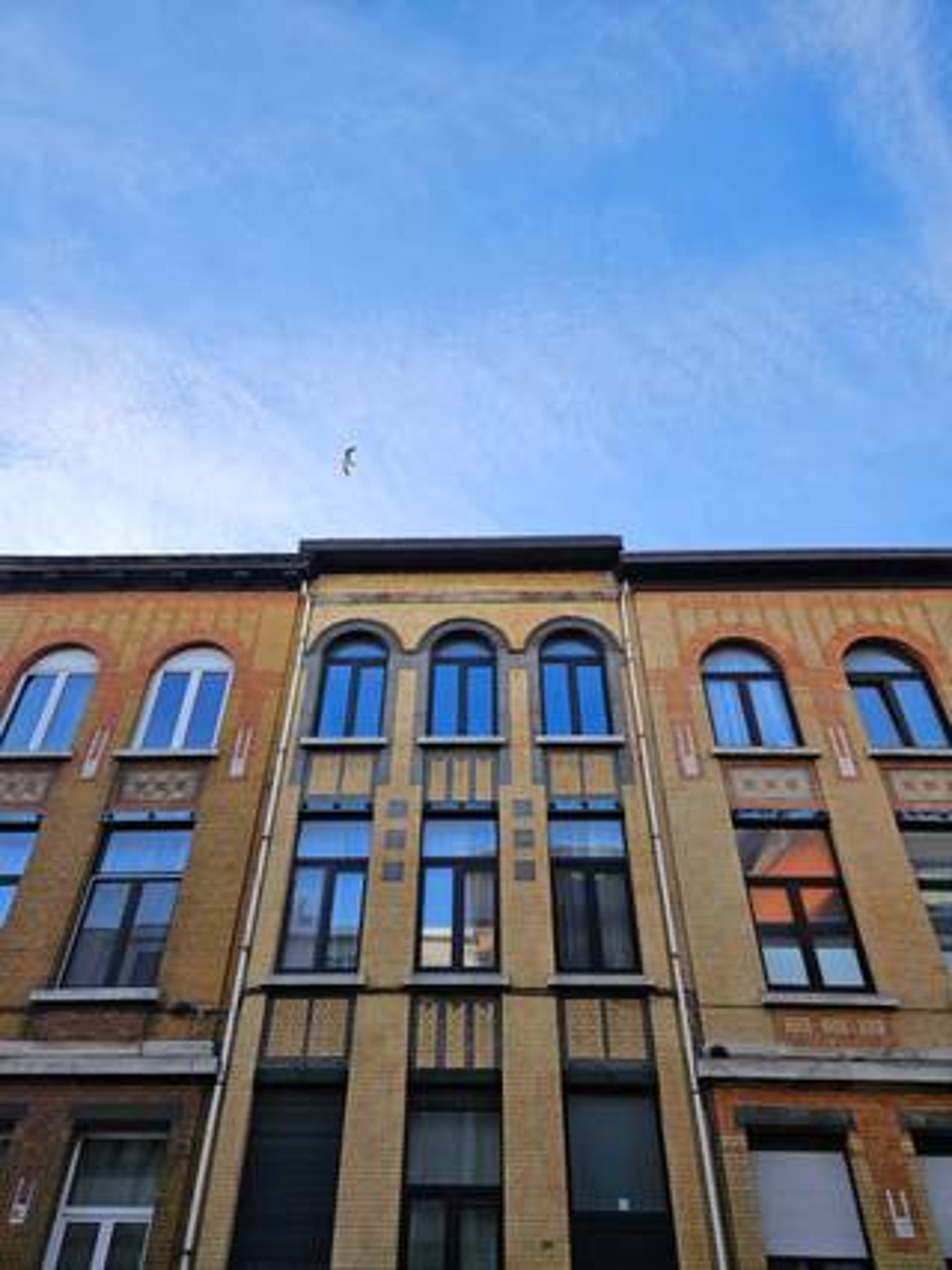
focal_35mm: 23
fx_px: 844
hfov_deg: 58.9
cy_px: 635
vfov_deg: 73.9
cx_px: 476
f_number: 1.8
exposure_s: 1/719
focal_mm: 5.4
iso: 40
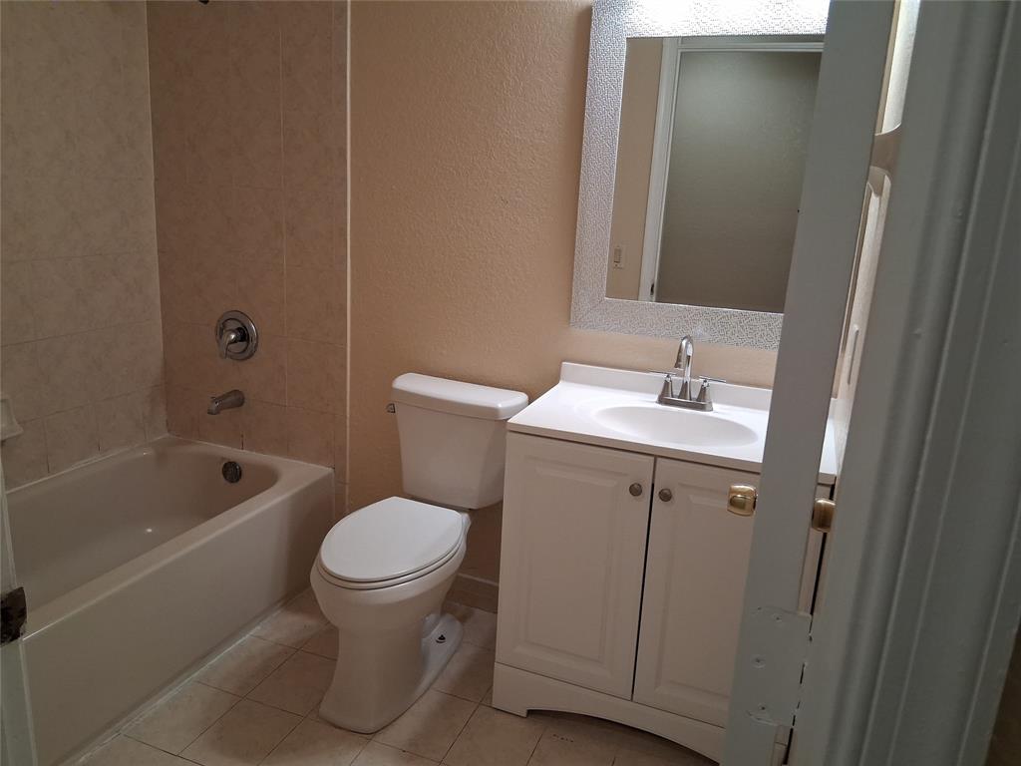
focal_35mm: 26
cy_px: 383
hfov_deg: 67.3
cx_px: 510
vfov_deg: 53.1
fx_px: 767
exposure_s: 1/120
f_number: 1.8
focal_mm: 3.98
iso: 320
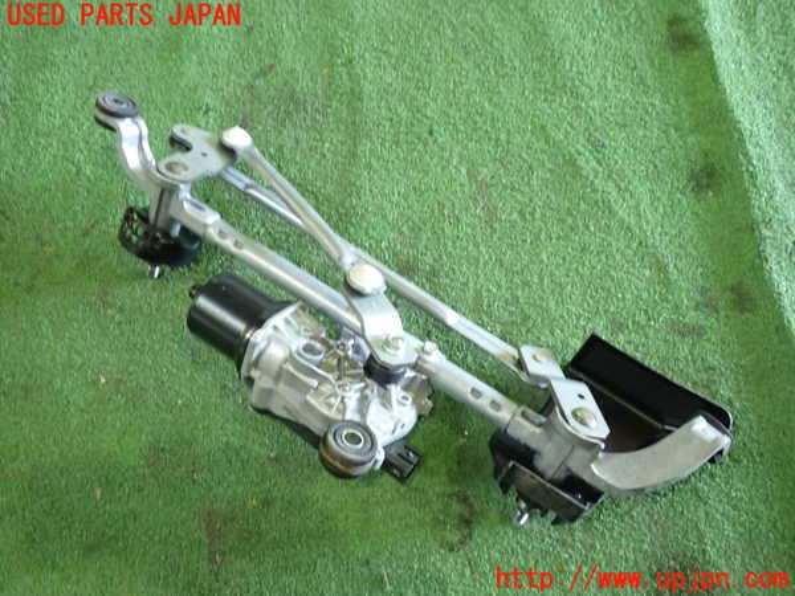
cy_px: 298
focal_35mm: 30
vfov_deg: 46.8
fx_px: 689
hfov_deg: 60.0
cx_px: 398
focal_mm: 5.4
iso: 500
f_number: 2.3
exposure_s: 1/30
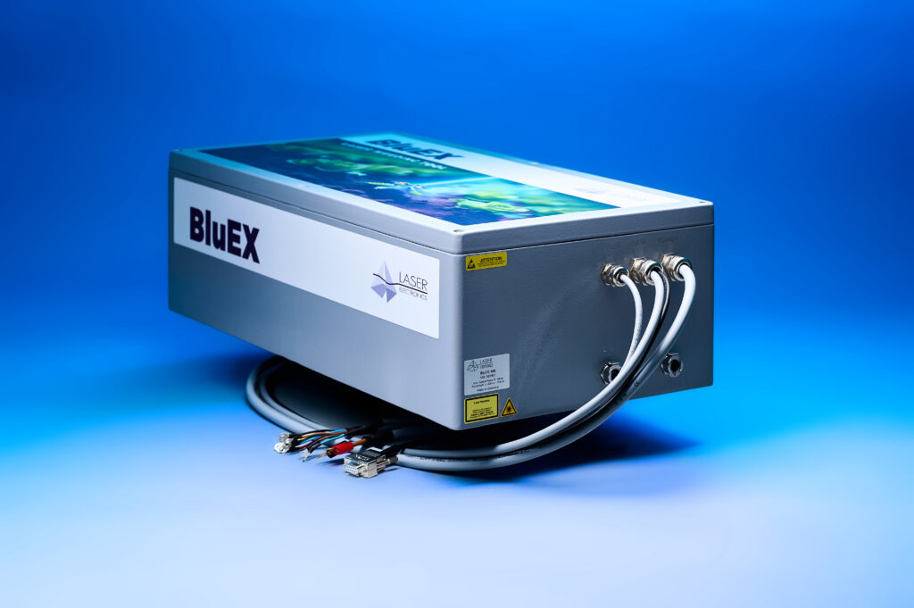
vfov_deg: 16.0
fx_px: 2156
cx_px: 457
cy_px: 304
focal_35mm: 85
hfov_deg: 23.9
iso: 250
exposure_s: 1/200
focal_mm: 85
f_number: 7.1
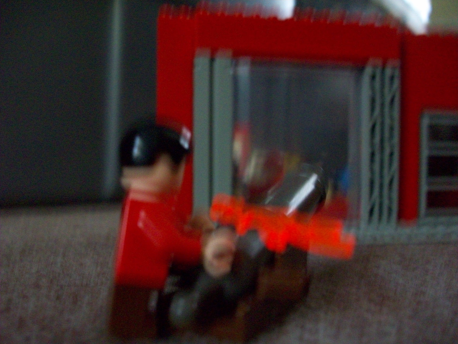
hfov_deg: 54.0
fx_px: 450
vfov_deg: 41.8
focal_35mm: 34
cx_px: 229
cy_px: 172
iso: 320
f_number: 2.8
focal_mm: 5.7
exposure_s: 1/8
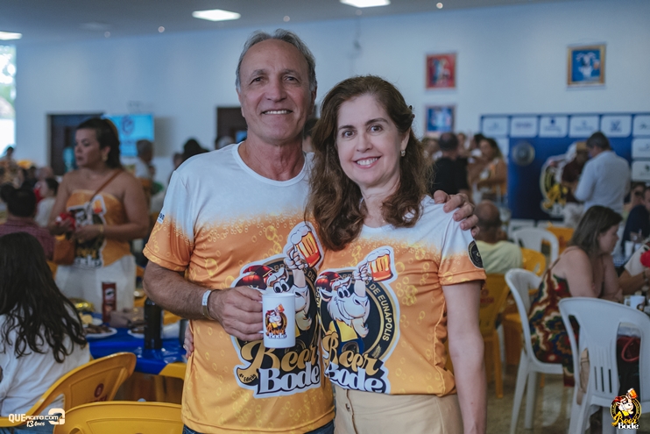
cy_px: 217
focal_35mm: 52
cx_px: 325
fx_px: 948
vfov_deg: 25.8
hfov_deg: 37.8
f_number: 2.2
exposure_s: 1/1250
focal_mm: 35
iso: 2500
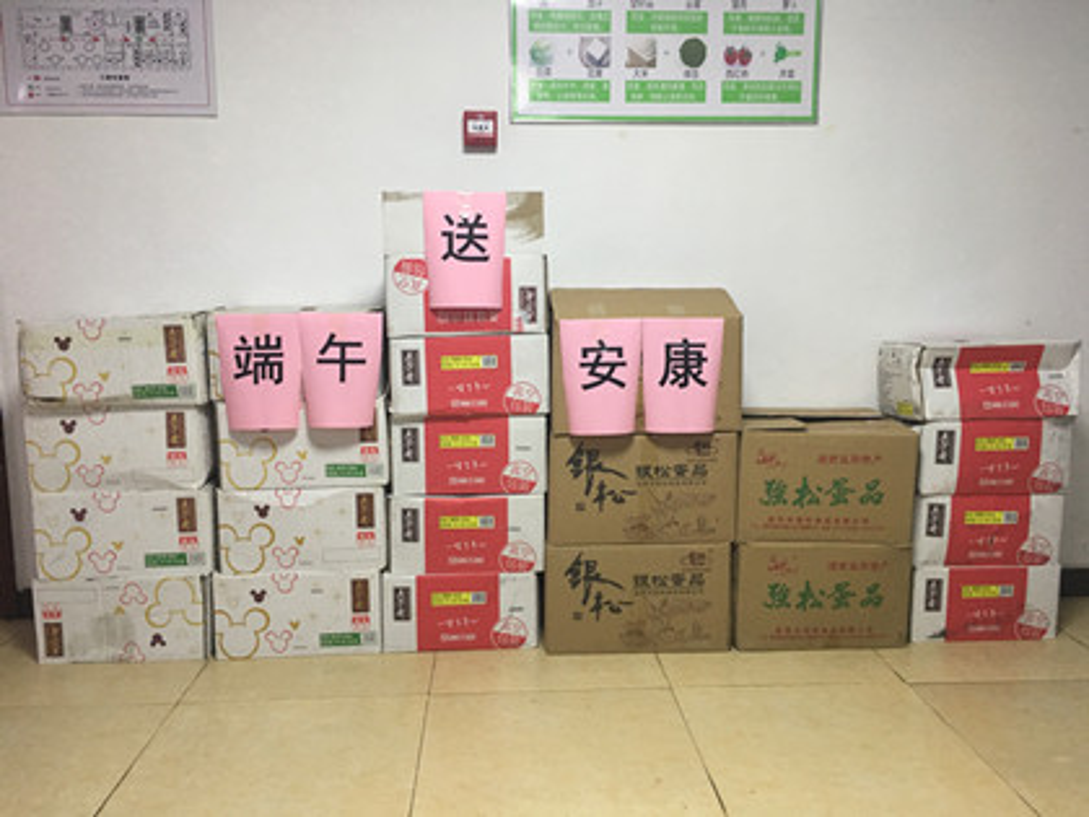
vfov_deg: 48.2
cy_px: 408
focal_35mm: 29
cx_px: 544
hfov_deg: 61.7
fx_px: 912
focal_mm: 4.15
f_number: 2.2
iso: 64
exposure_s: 1/17
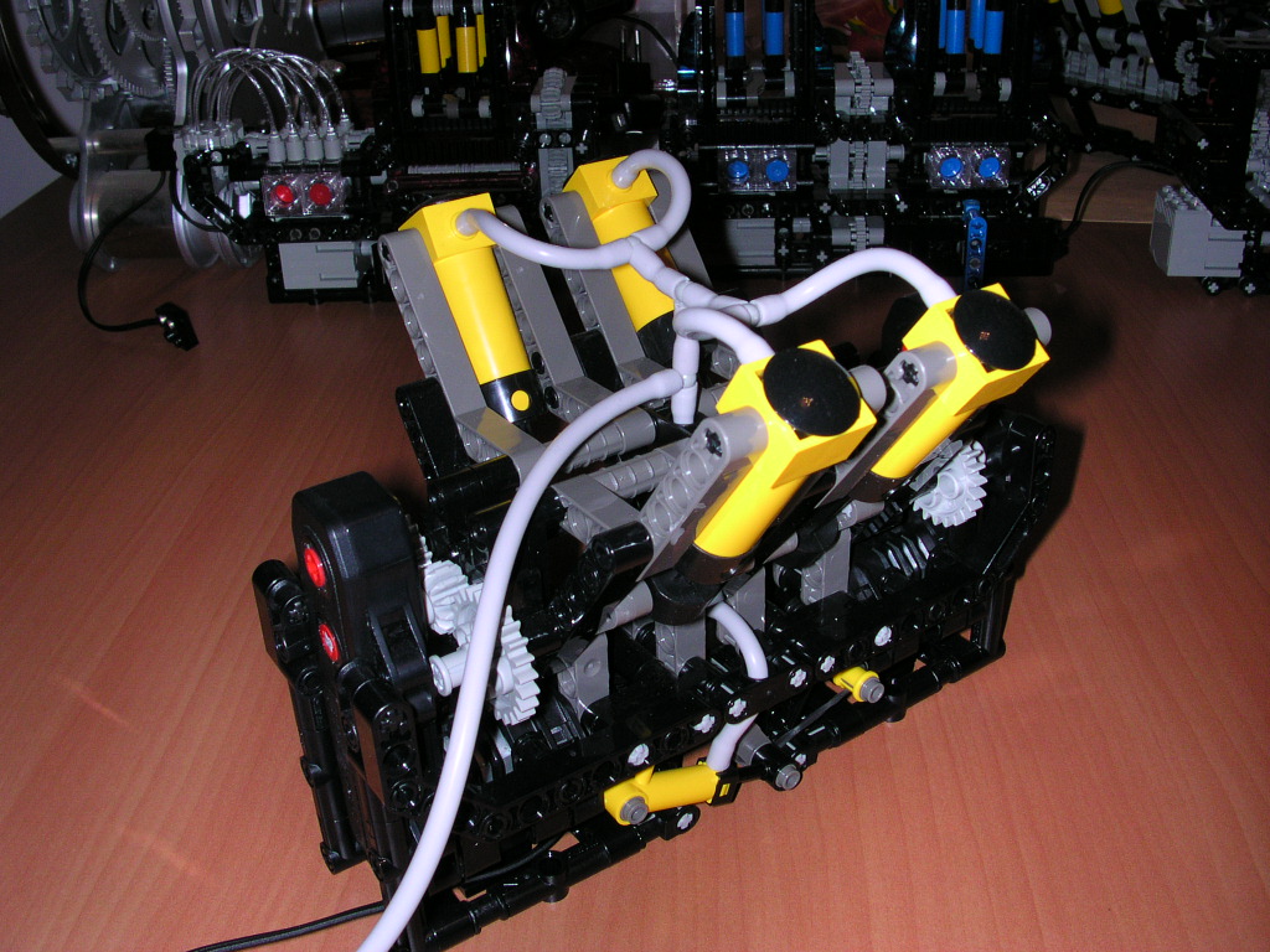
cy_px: 476
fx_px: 1357
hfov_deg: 50.1
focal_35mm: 37
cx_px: 635
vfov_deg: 38.7
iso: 100
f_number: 4.5
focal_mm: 5.6
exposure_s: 1/60
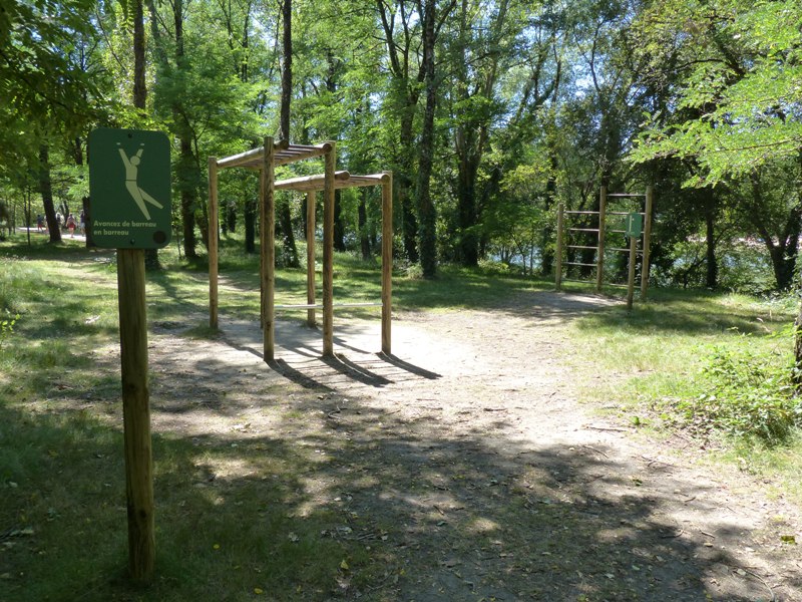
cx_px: 401
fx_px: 741
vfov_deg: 44.2
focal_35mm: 32
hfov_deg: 56.8
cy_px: 301
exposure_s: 1/200
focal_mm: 5.7
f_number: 4
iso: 160
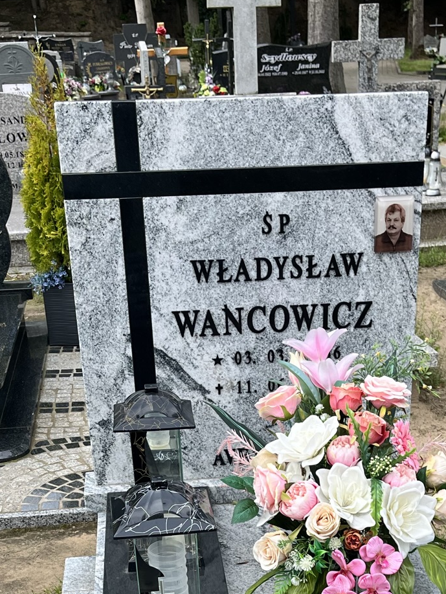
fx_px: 996
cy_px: 611
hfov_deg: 25.2
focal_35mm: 58
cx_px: 265
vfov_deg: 30.6
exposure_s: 1/1212
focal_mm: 5.1
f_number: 1.6
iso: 50
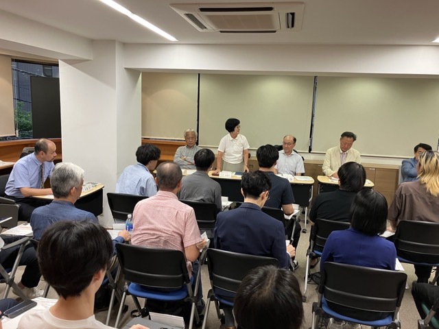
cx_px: 220
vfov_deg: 49.7
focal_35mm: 28
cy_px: 164
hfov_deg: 63.4
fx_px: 355
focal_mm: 3.99
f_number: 1.8
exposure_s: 1/50
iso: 64
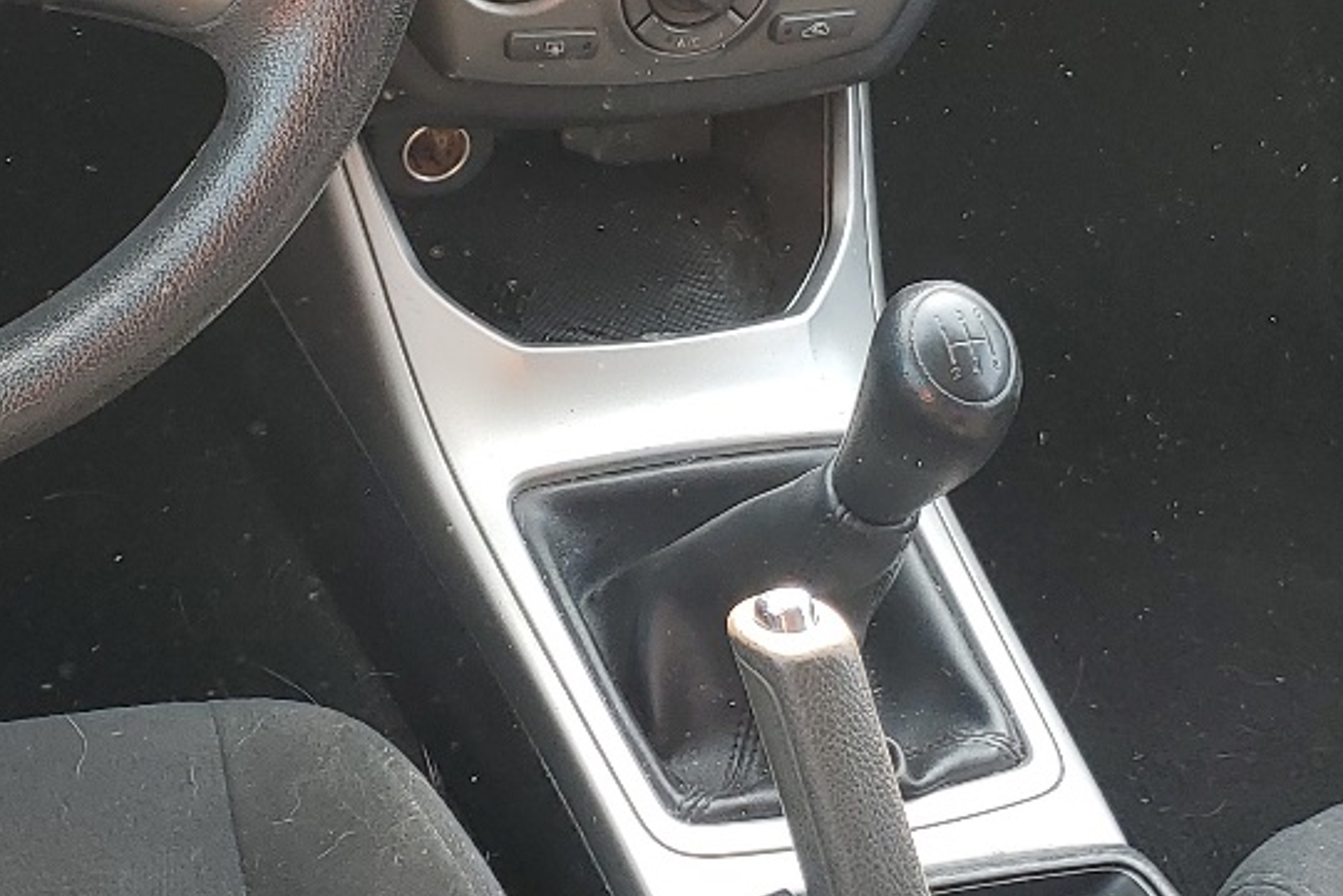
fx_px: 2985
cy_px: 427
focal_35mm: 80
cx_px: 581
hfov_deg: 25.3
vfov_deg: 17.1
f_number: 1.5
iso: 50
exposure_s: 1/125
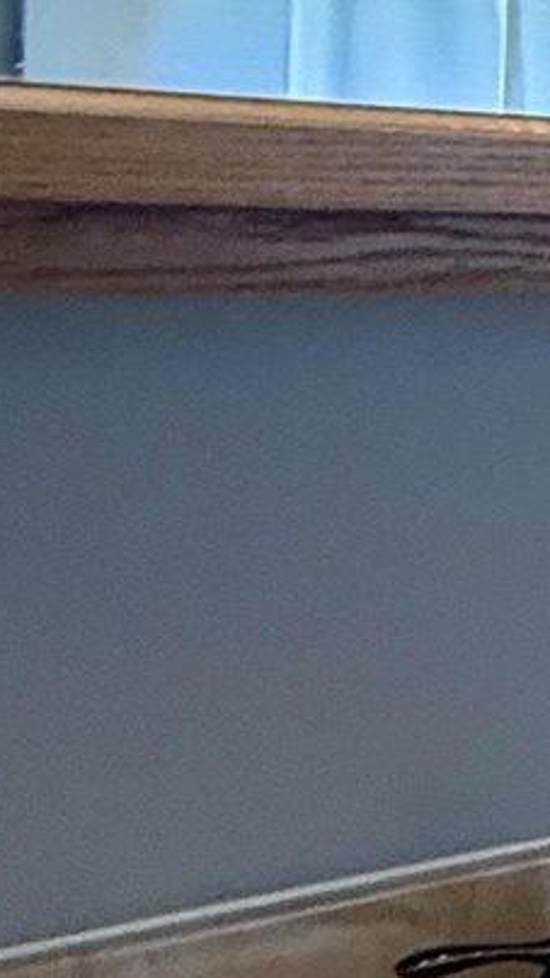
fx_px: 2258
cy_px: 445
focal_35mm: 87
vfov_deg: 24.5
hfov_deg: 9.0
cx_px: 1965
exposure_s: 1/60
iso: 200
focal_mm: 2.22
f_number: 2.2
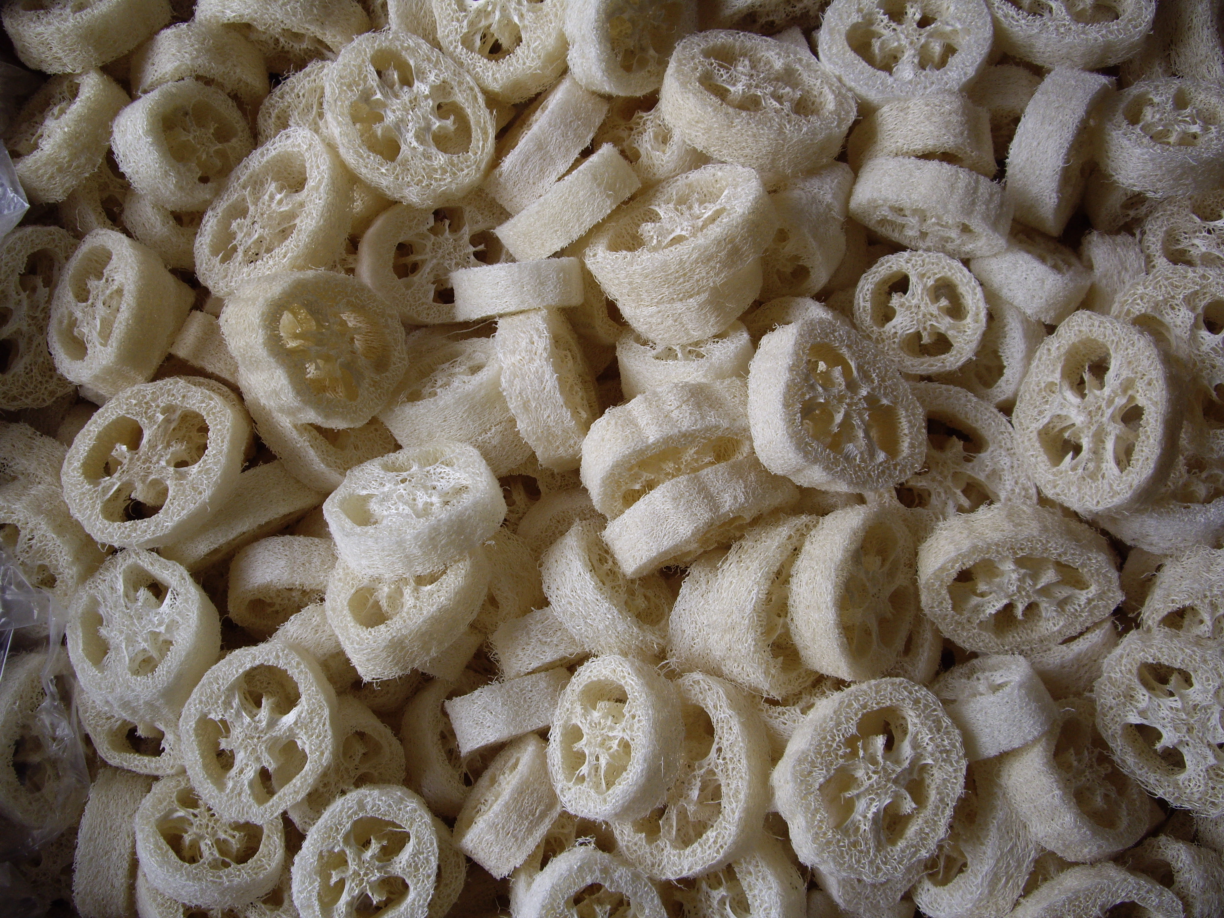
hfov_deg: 49.0
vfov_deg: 37.7
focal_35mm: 38
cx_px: 612
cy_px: 459
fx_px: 1344
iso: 100
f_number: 2.8
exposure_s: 1/125
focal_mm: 7.9
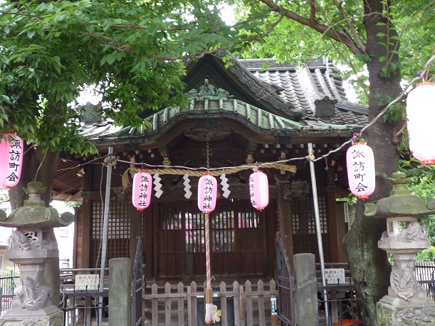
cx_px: 218
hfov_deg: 44.8
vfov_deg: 34.3
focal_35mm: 42
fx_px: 528
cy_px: 163
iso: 125
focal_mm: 4.7
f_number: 2.9
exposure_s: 1/30
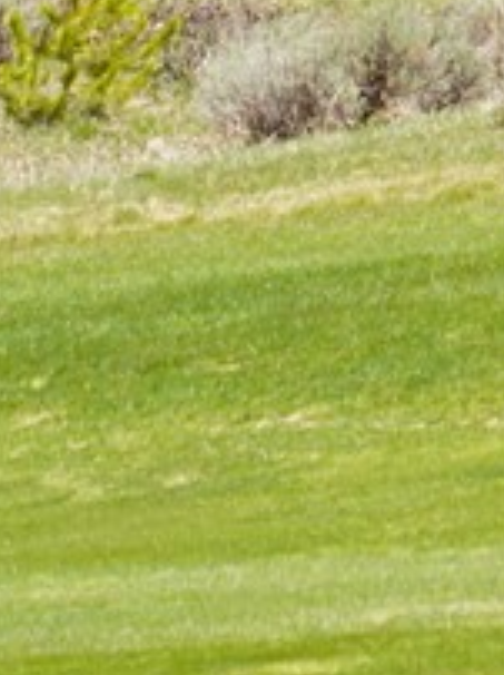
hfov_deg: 2.0
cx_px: 1724
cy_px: -864
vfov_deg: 2.7
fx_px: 14318
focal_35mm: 736
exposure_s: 1/250
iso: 100
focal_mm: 91
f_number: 5.6
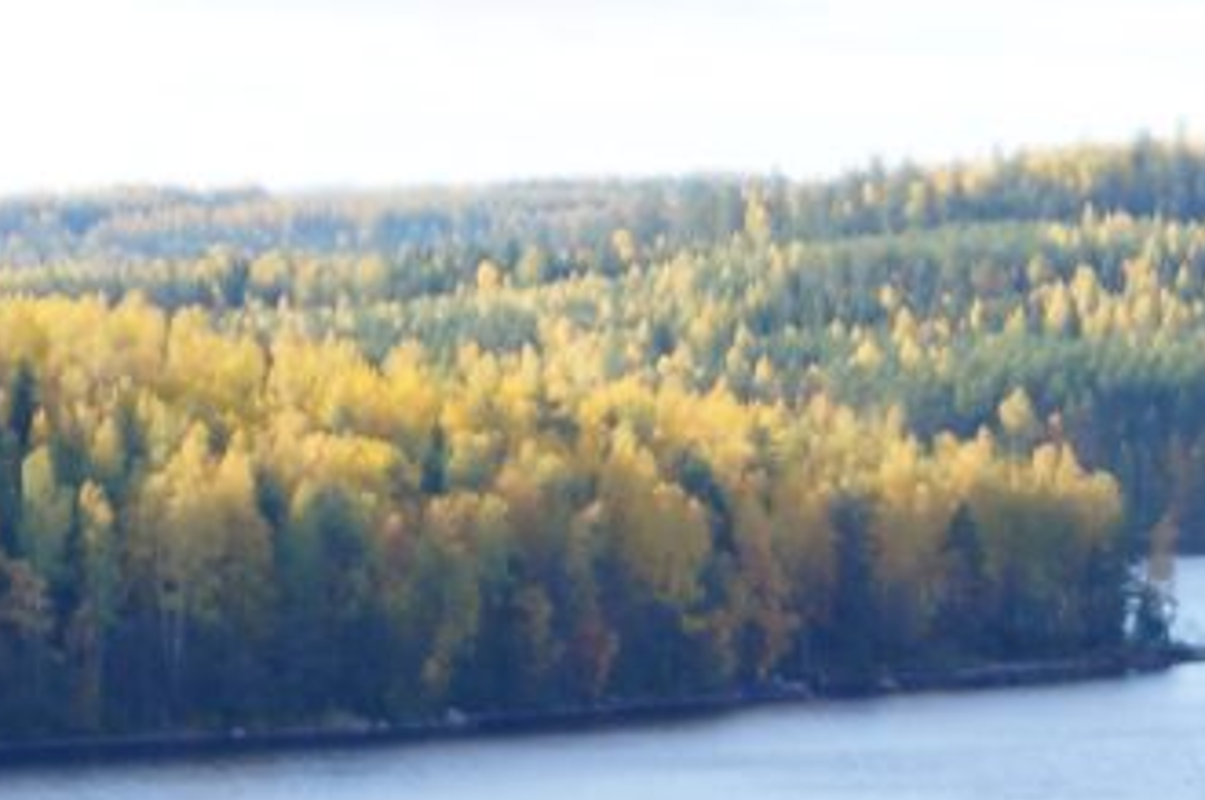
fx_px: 12801
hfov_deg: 5.4
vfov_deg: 3.5
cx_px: 721
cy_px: 1750
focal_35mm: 383
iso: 100
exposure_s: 1/100
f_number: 7.1
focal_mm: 55
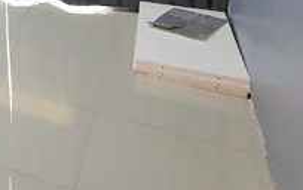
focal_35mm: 54
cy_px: -132
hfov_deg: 27.7
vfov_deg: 19.3
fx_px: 446
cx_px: -134
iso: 640
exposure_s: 1/17
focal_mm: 1.8
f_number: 2.2
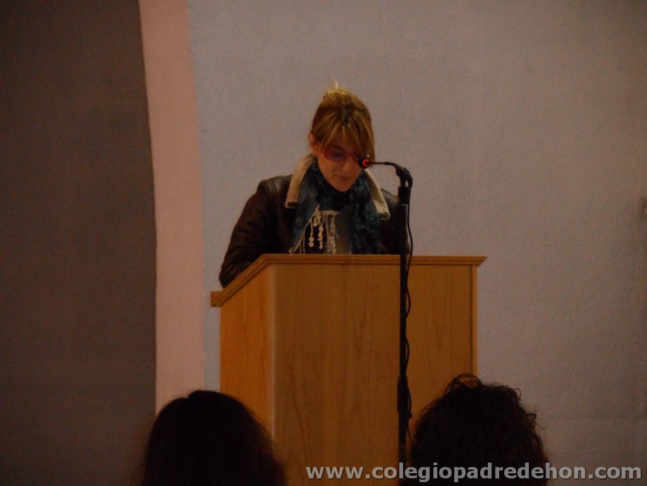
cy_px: 243
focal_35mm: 240
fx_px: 4486
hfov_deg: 8.2
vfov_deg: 6.2
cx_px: 324
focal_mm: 39.5
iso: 640
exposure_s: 1/60
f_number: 5
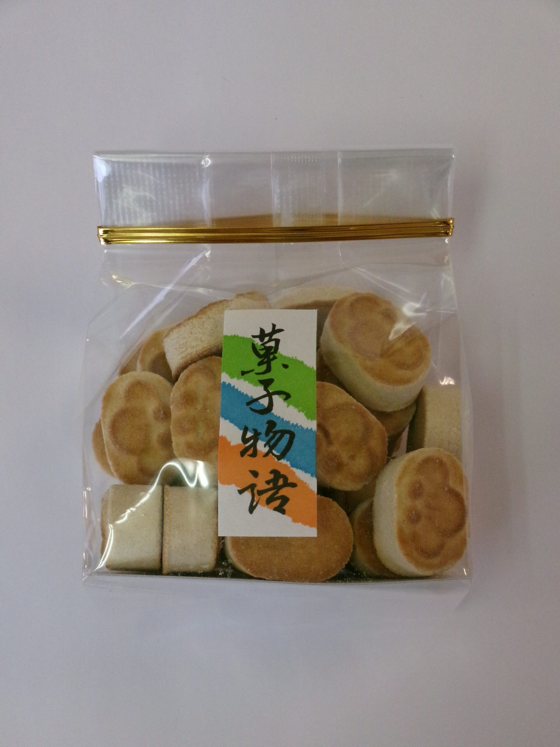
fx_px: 1380
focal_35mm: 64
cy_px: 374
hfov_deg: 22.9
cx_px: 280
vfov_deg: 30.3
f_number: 5.2
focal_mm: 11.5
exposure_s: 1/125
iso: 738
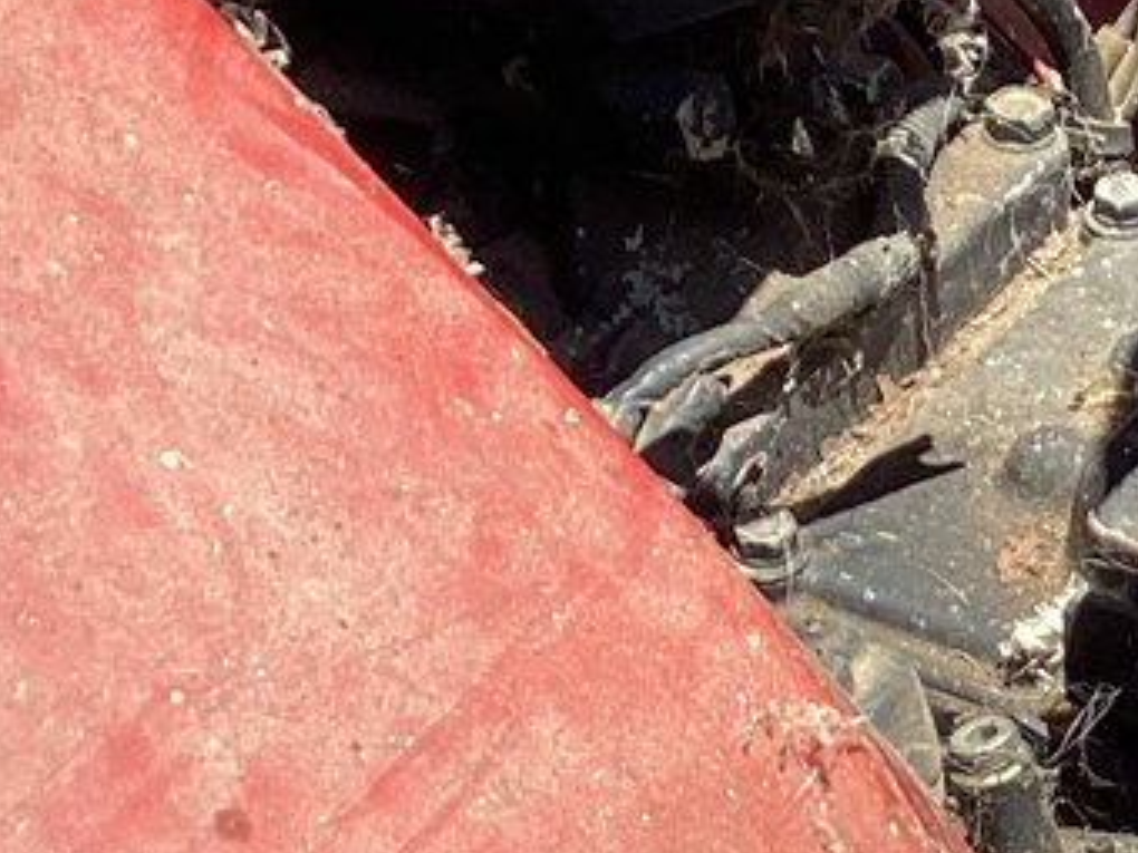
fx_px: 4537
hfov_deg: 13.8
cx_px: 1428
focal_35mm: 138
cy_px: 517
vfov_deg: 10.7
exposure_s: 1/543
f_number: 2.4
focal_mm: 3.3
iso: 25
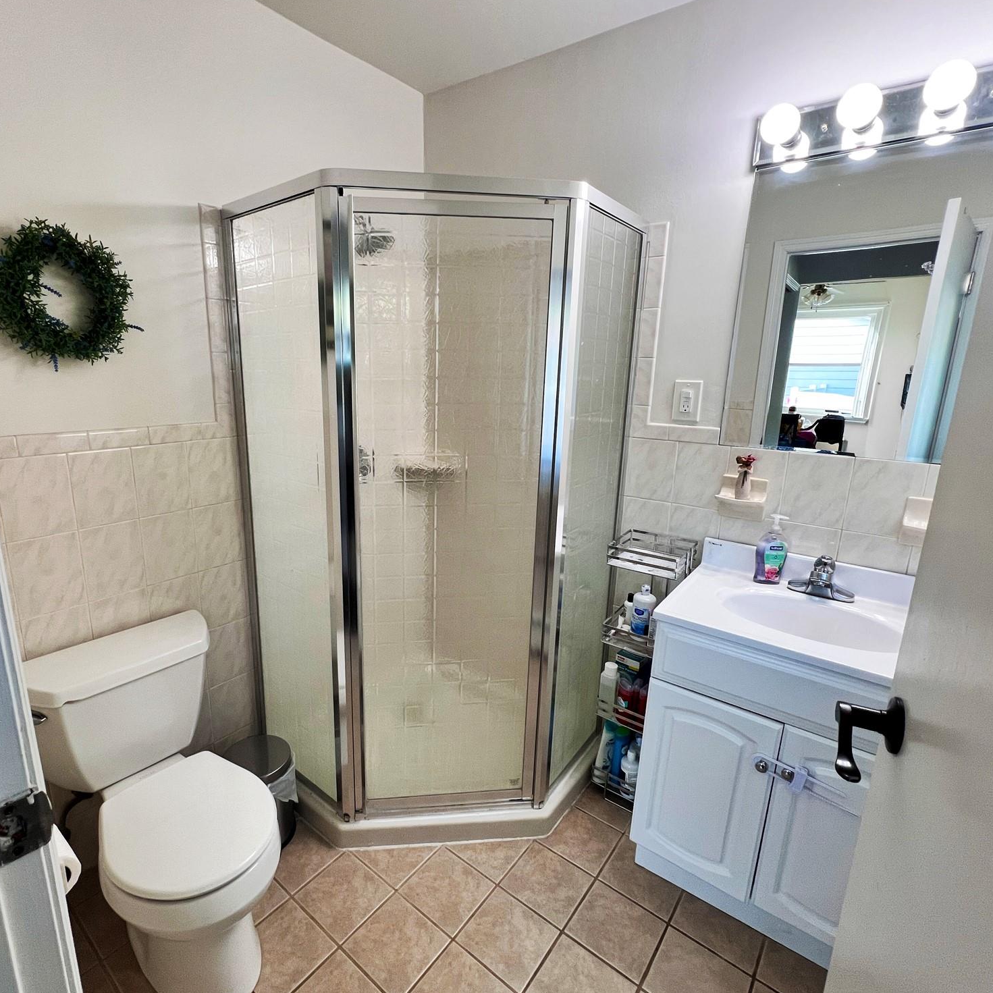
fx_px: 519
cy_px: 499
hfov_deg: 87.1
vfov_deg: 87.4
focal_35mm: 16
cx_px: 439
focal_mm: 1.57
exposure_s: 1/120
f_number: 1.8
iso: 160
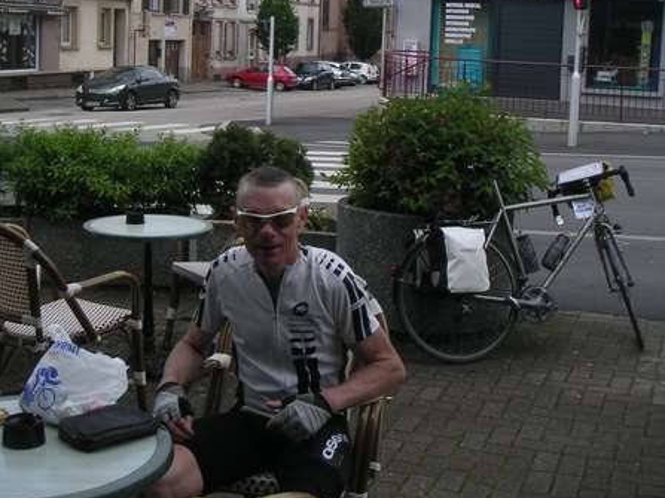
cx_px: 333
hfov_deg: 37.5
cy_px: 114
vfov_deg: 28.1
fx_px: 979
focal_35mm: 51
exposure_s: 1/750
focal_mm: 6
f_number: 2.8
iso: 50
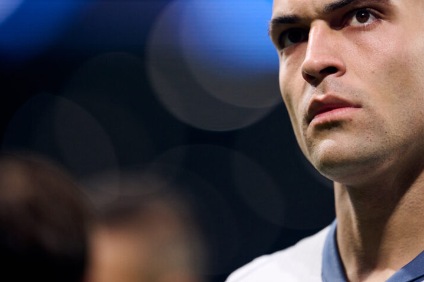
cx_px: 284
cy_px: 90
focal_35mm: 570
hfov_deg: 3.6
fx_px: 6711
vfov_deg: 2.4
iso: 1600
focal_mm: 400
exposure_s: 1/1600
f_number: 2.8
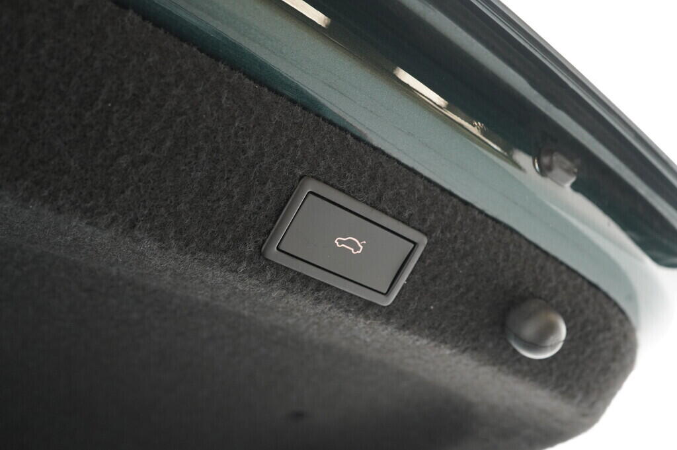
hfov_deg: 53.2
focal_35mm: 36
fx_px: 676
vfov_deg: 36.8
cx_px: 338
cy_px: 225
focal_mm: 24
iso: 1000
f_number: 5.6
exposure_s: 1/50
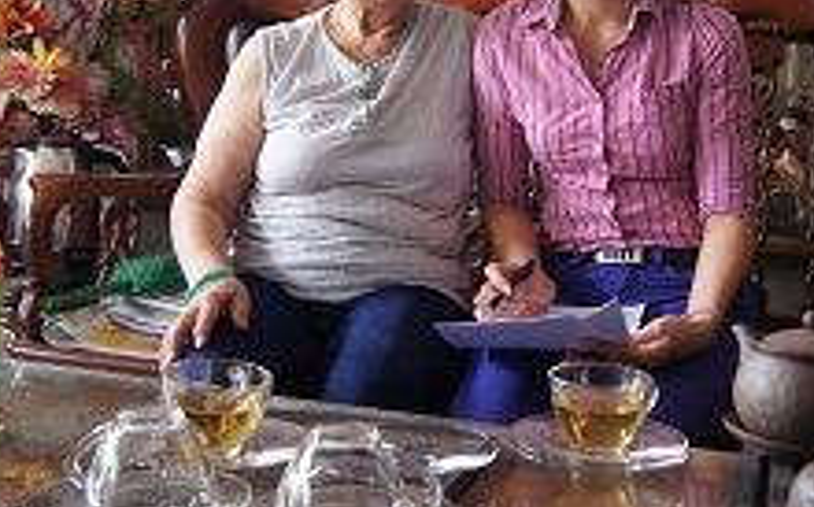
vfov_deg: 25.6
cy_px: 154
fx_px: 1108
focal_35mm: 50
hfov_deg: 40.1
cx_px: 503
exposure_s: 1/100
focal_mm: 18
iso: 1600
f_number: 3.5
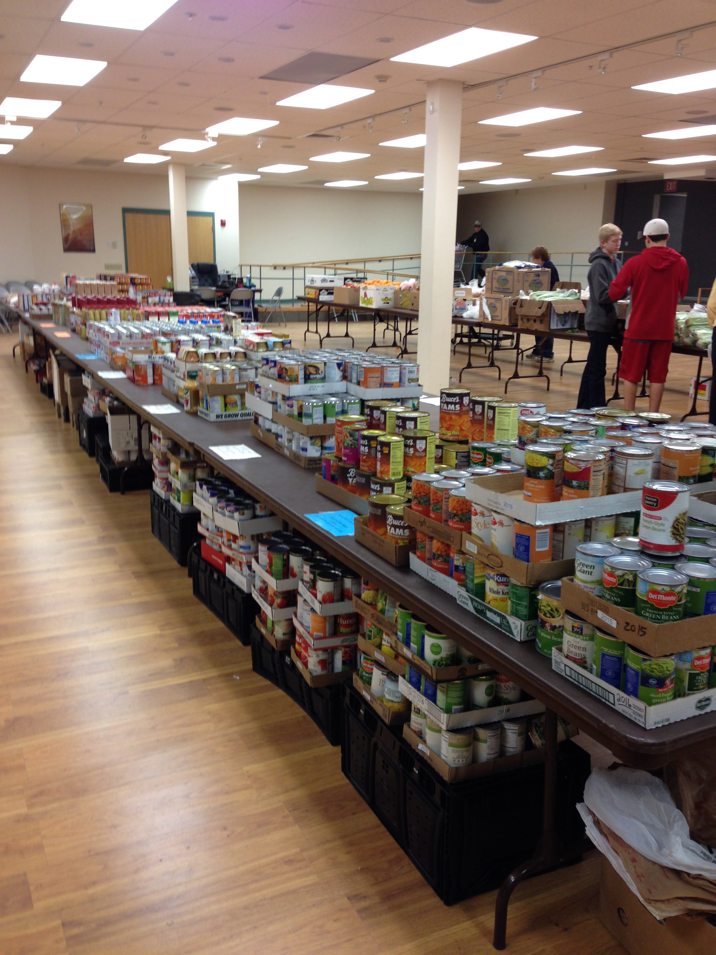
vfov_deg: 55.4
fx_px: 910
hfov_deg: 42.9
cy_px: 478
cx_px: 358
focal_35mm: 33
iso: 80
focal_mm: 4.12
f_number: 2.4
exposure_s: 1/20
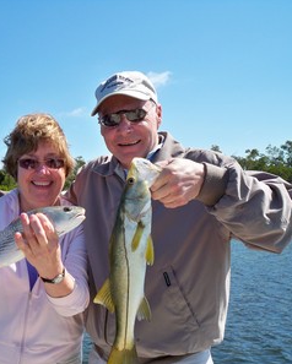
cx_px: 56
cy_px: 183
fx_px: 496
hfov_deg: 31.9
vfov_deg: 40.3
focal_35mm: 46
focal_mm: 6.3
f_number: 4.7
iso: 64
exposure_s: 1/400
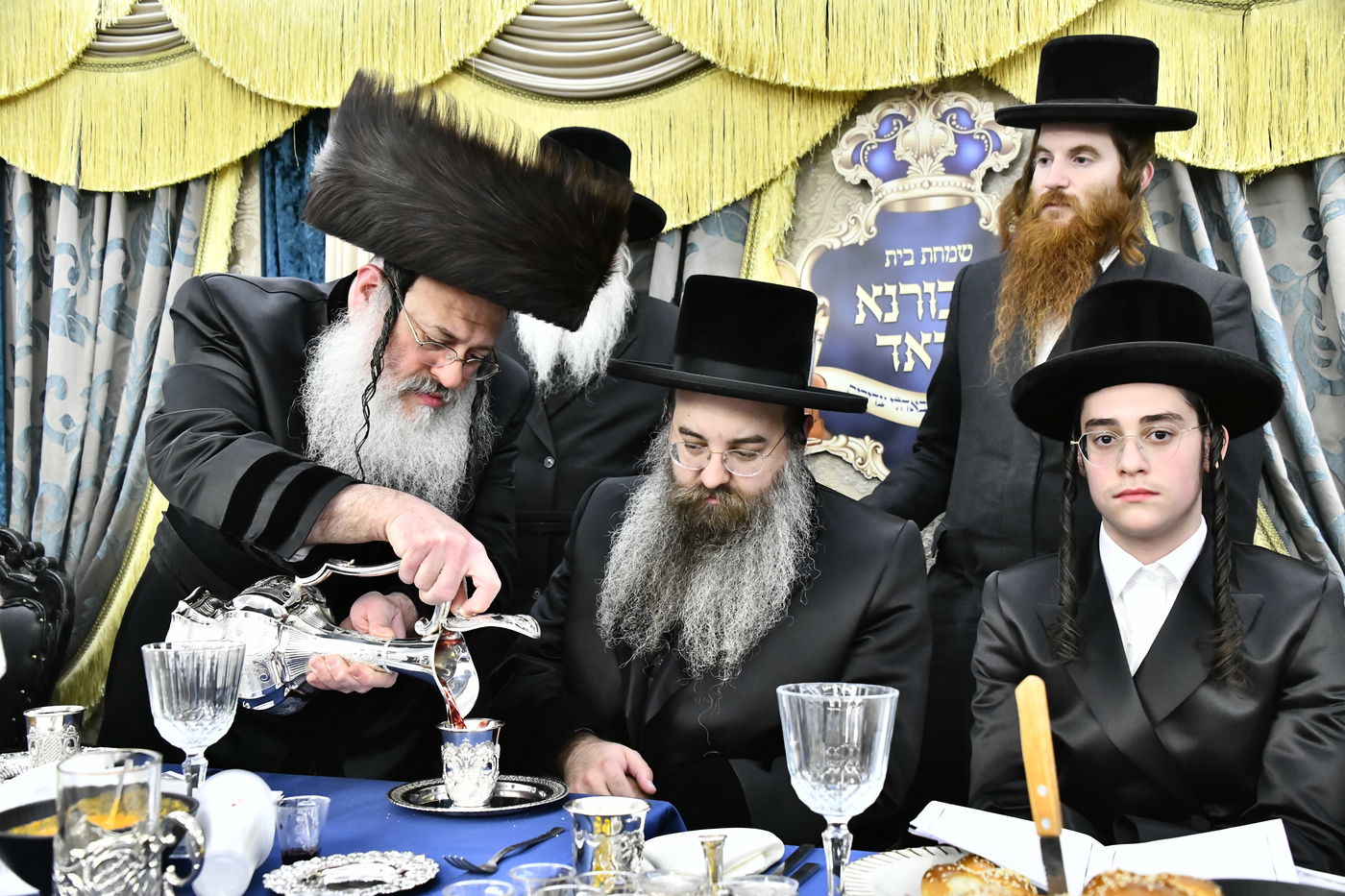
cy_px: 448
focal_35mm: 36
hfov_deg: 53.1
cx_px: 672
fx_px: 1345
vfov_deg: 36.9
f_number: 5.6
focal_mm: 36
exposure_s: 1/125
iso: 3200
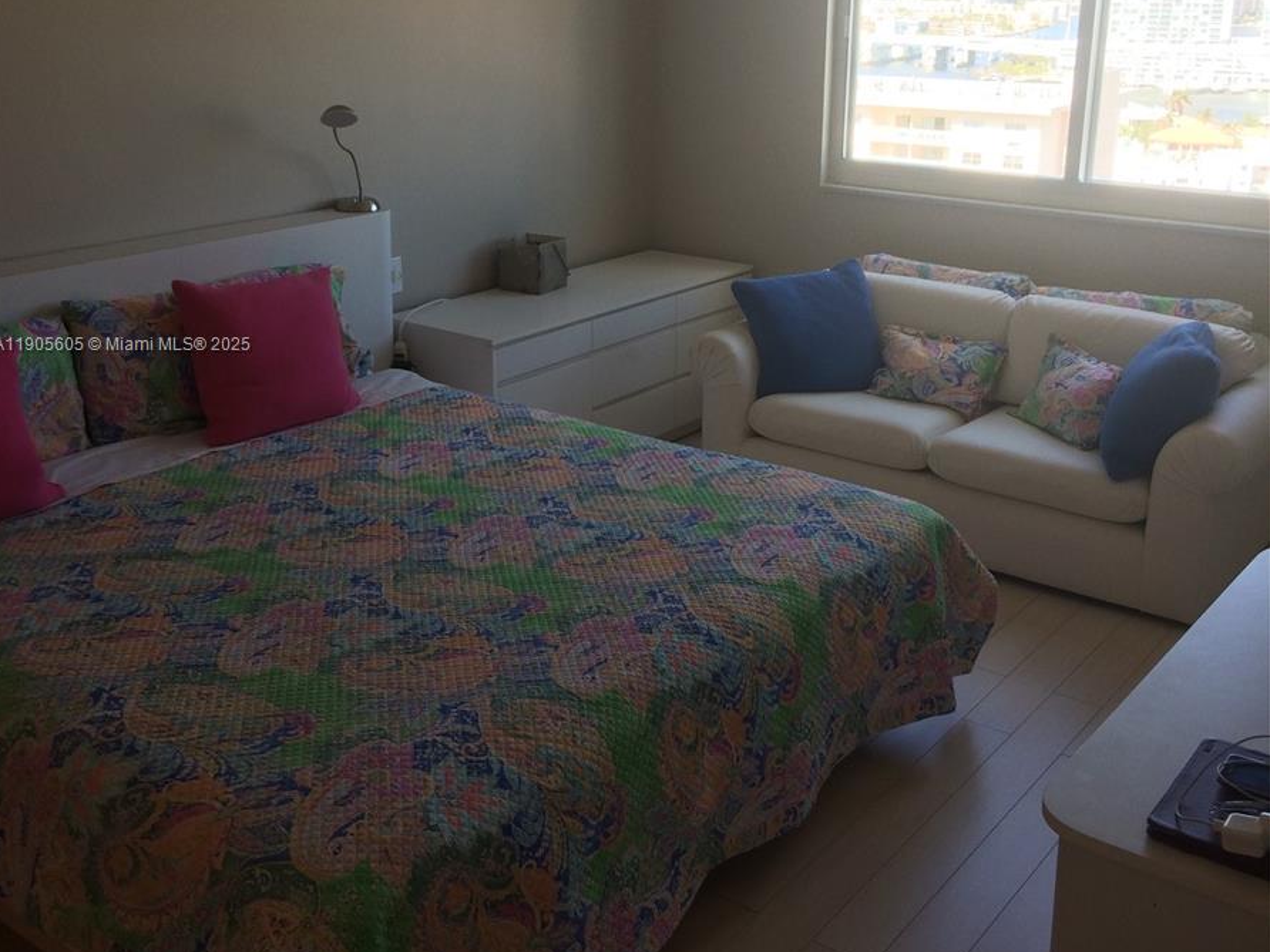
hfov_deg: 47.9
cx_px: 631
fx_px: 1431
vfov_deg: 36.6
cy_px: 346
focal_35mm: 39
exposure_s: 1/122
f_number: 2.2
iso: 32
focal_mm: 4.15
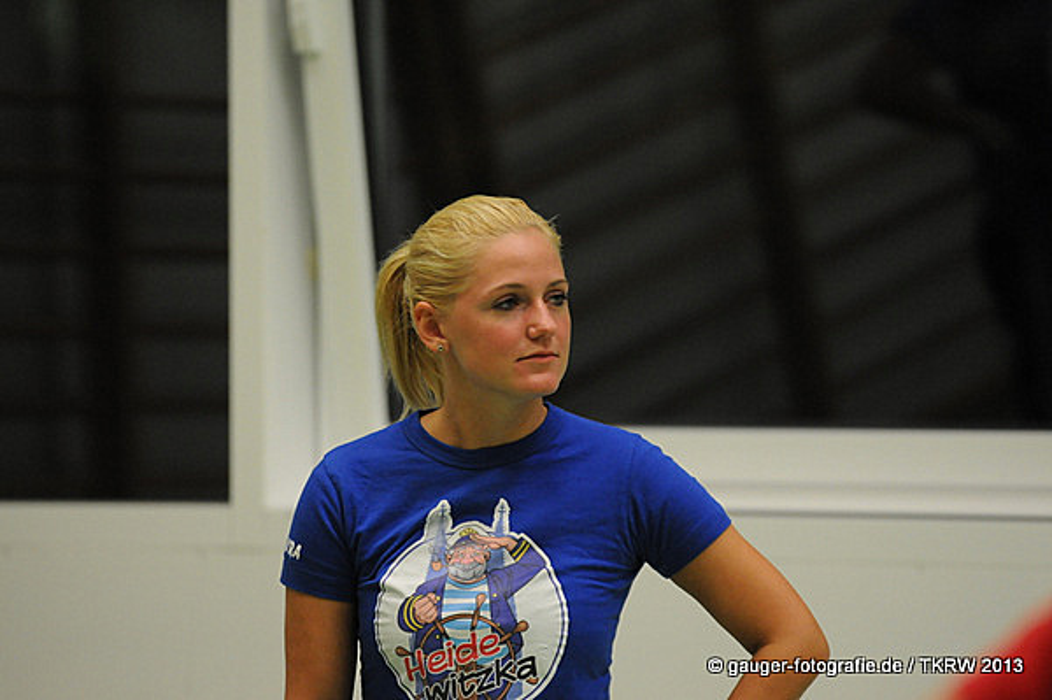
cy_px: 350
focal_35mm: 278
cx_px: 526
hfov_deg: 7.4
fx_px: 8102
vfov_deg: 4.9
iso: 1400
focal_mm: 185
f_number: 2.8
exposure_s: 1/200
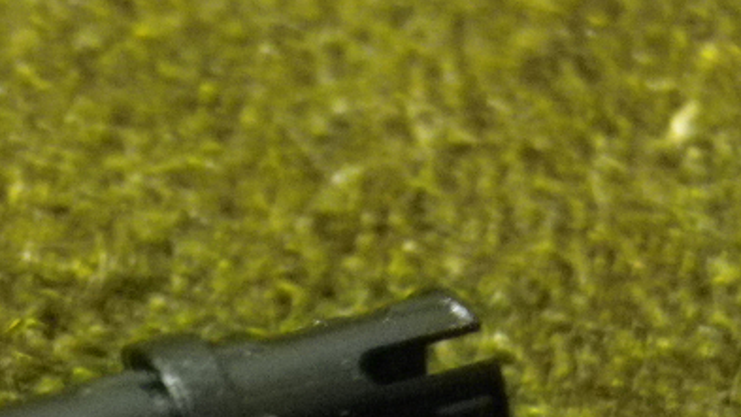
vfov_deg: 13.0
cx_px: 196
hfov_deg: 23.2
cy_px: 479
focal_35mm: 91
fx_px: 1788
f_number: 3.9
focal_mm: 7.3
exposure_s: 1/4
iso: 800
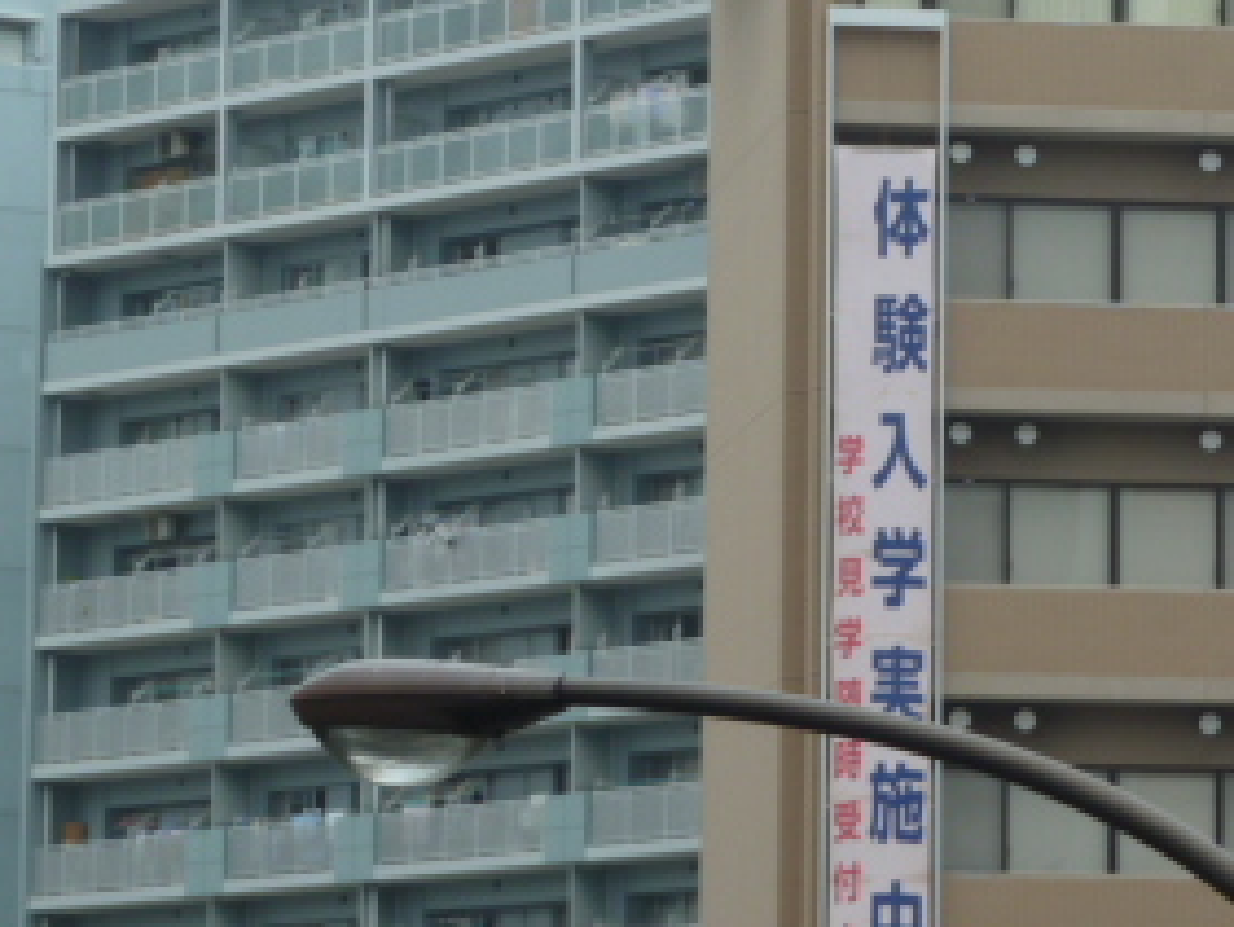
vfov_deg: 5.9
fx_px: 9023
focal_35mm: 253
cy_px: 48
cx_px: 1401
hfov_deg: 7.8
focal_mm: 18.2
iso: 80
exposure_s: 1/320
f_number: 4.4
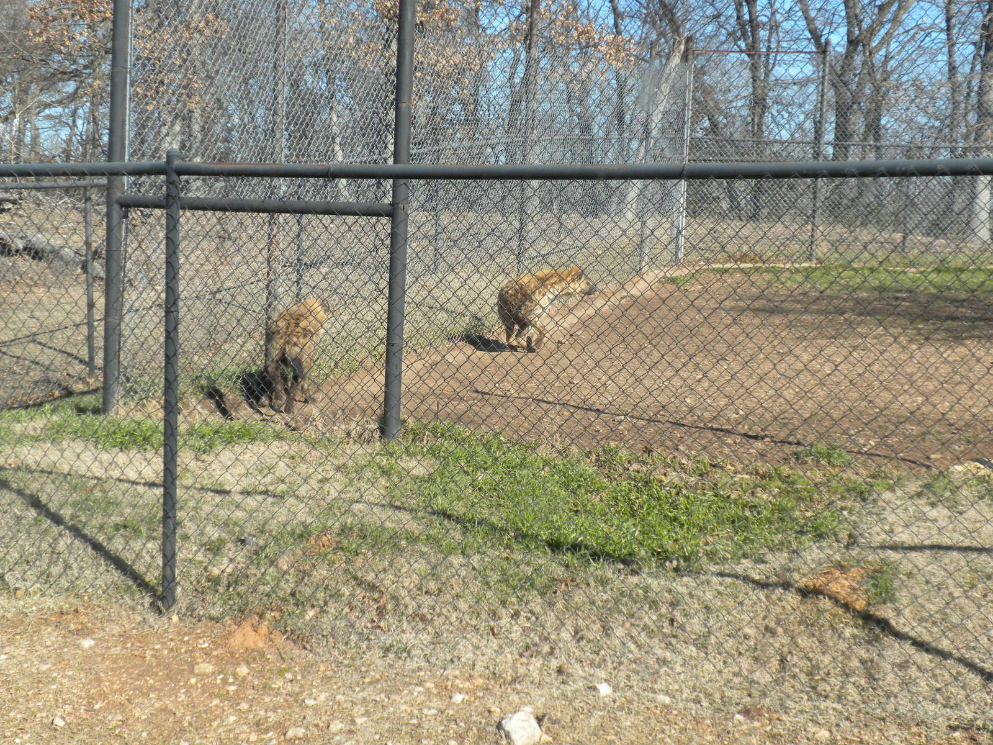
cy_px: 372
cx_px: 496
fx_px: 1492
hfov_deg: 36.8
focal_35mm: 52
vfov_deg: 28.0
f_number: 4.3
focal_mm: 9.1
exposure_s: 1/575
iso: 143
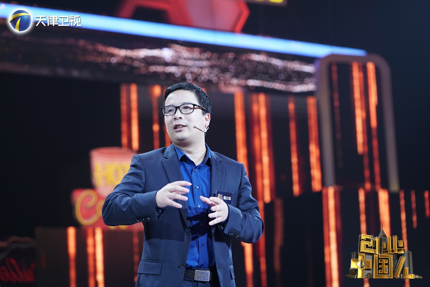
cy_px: 144
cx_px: 215
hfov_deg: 21.0
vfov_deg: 14.1
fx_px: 1159
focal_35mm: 97
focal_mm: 97
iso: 2500
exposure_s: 1/200
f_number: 3.2
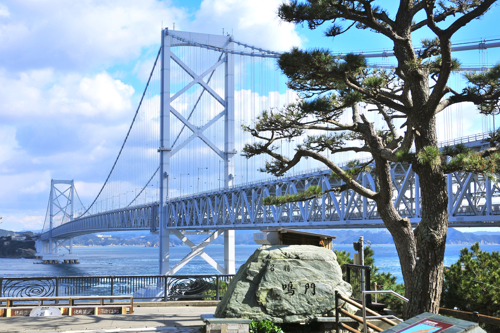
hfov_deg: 42.4
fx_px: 645
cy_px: 166
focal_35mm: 46
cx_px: 250
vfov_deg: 28.9
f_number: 5
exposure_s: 1/500
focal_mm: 31
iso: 200
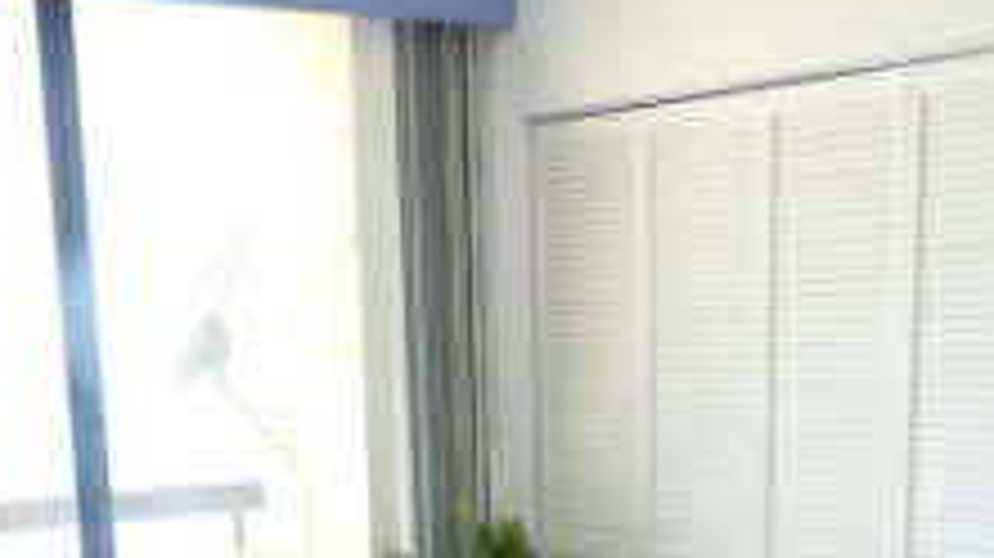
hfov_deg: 31.0
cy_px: 943
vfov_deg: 15.6
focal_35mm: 68
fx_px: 1791
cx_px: 513
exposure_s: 1/60
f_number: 6.3
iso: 400
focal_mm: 14
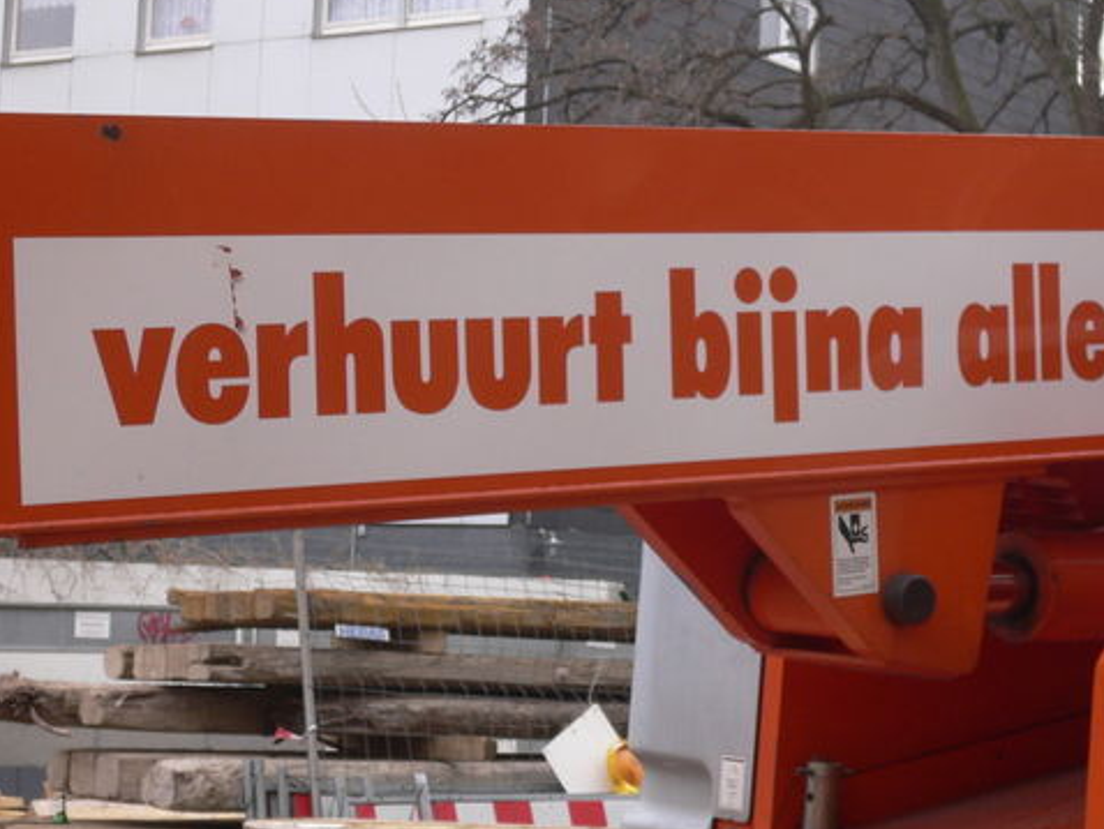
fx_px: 3159
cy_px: 353
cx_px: 663
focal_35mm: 99
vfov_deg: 14.9
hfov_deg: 19.8
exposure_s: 1/160
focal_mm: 12.3
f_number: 4.2
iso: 80
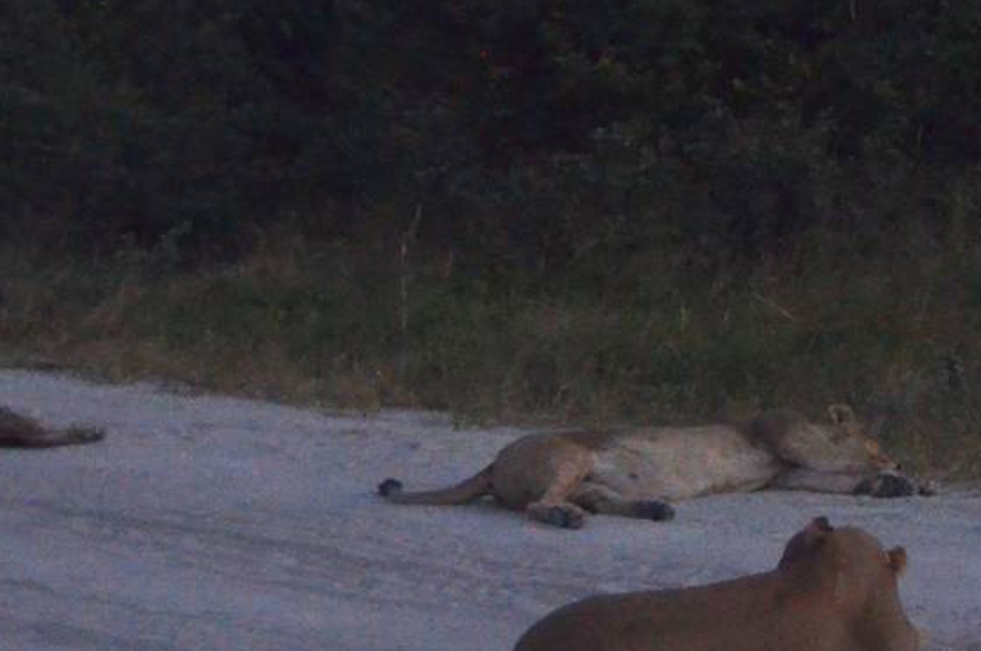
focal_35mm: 200
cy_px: 281
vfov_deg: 6.8
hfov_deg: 10.2
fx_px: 5440
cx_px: 1134
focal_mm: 46
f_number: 4.5
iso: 2500
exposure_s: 1/2.5
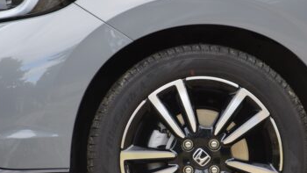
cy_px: 115
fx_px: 6000
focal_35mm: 737
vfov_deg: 1.6
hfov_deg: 2.9
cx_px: 201
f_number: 5.6
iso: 640
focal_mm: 300
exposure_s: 1/250
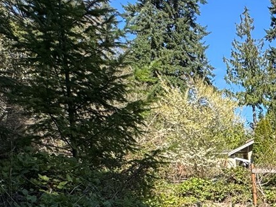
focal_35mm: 53
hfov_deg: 27.5
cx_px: 393
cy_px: 223
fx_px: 422
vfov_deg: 25.6
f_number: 2.2
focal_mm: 2.22
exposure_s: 1/831
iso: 40
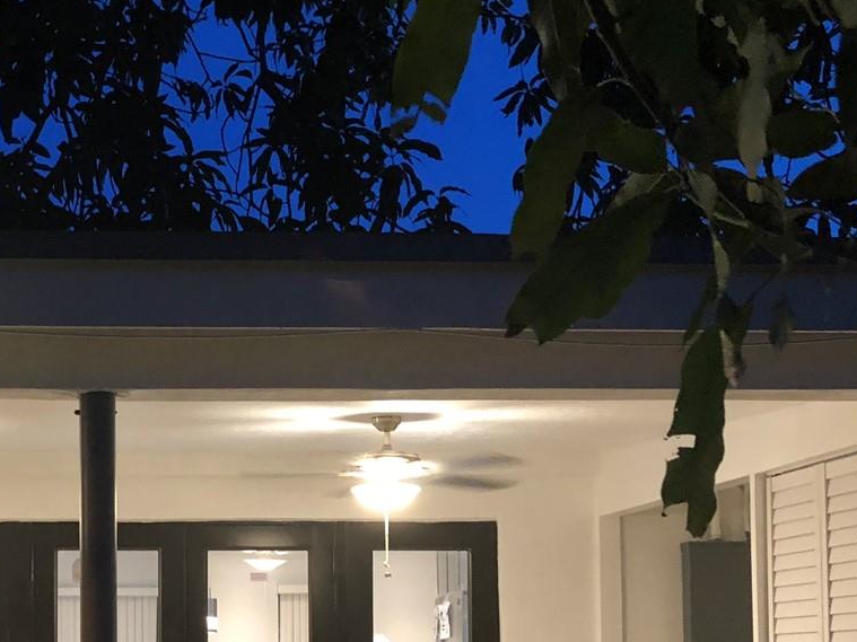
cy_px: 597
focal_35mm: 59
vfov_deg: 24.0
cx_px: 111
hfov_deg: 31.4
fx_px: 1460
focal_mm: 3.99
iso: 100
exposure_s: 1/12
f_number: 1.8
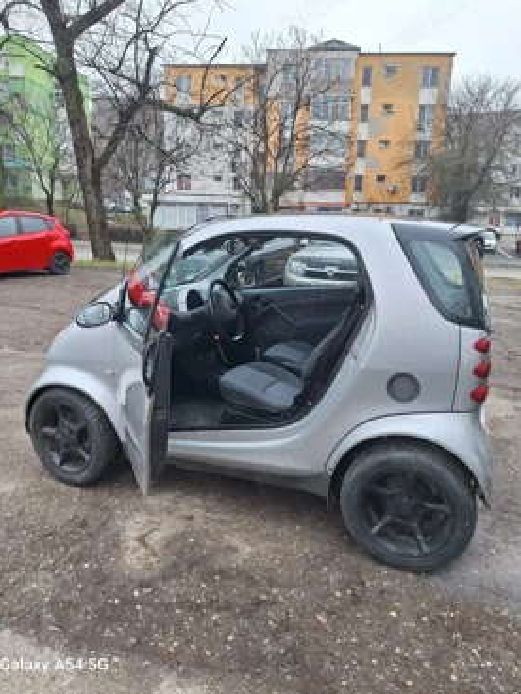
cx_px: 247
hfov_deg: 54.9
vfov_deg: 69.3
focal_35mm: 25
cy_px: 330
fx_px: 502
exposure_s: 1/597
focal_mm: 5.54
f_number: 1.8
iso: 40
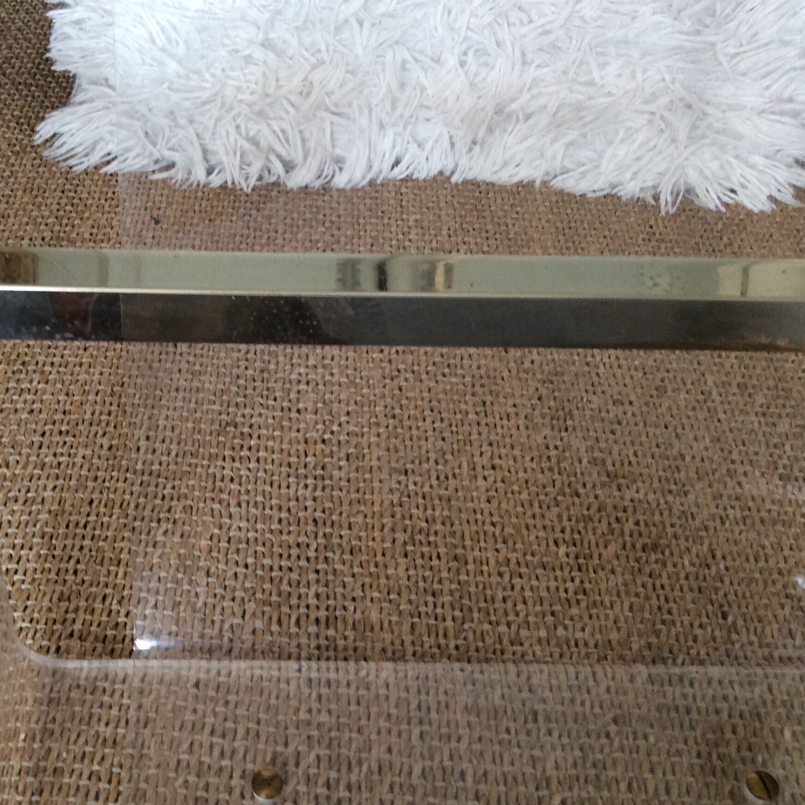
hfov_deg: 39.4
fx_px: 1105
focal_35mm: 42
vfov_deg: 40.0
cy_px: 405
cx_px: 243
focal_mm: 3.3
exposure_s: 1/25
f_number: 2.4
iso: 80
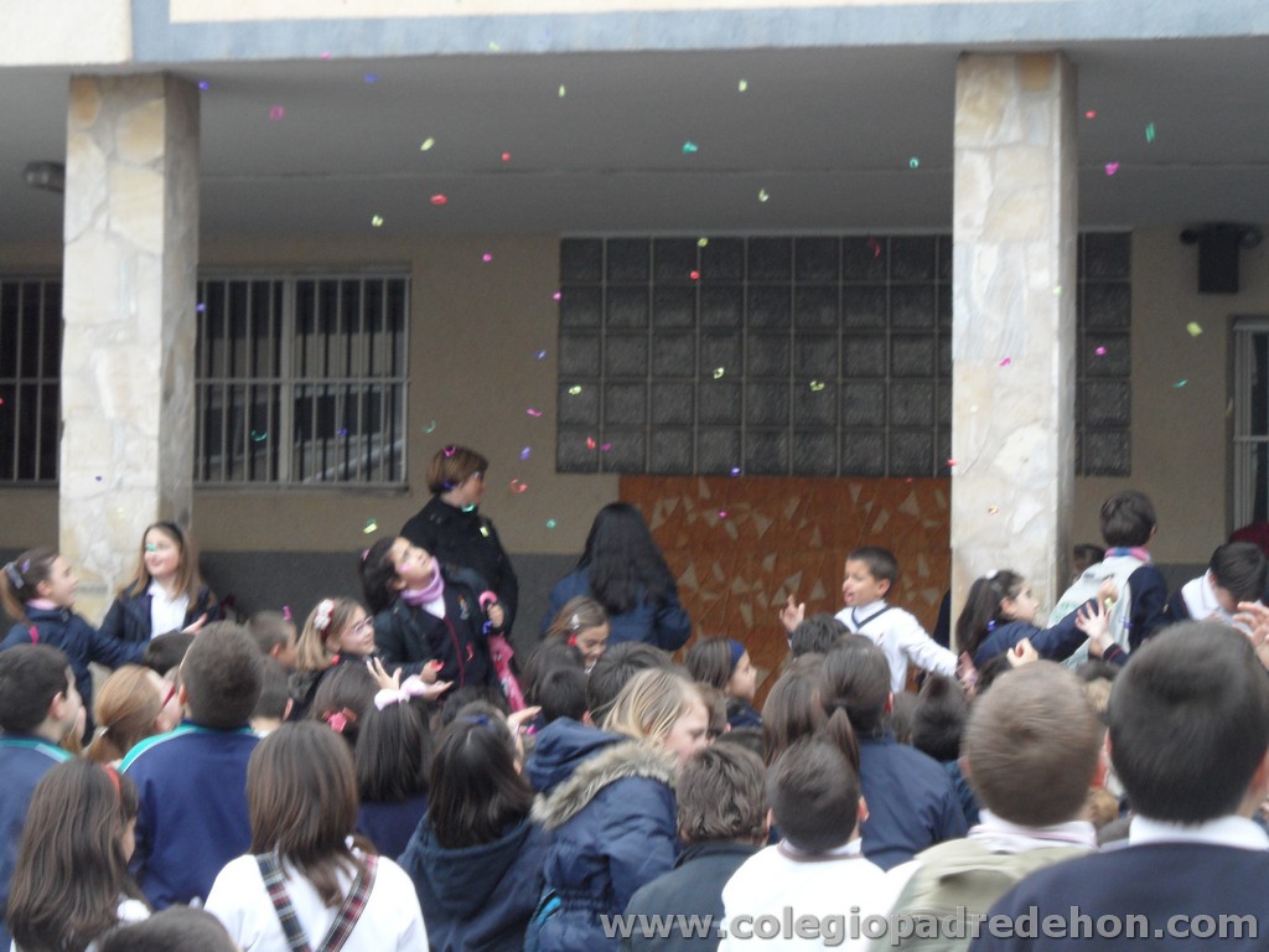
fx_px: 3666
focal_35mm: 100
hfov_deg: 19.6
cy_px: 476
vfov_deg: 14.8
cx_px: 634
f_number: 4.4
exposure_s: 1/45
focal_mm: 16.3
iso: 160
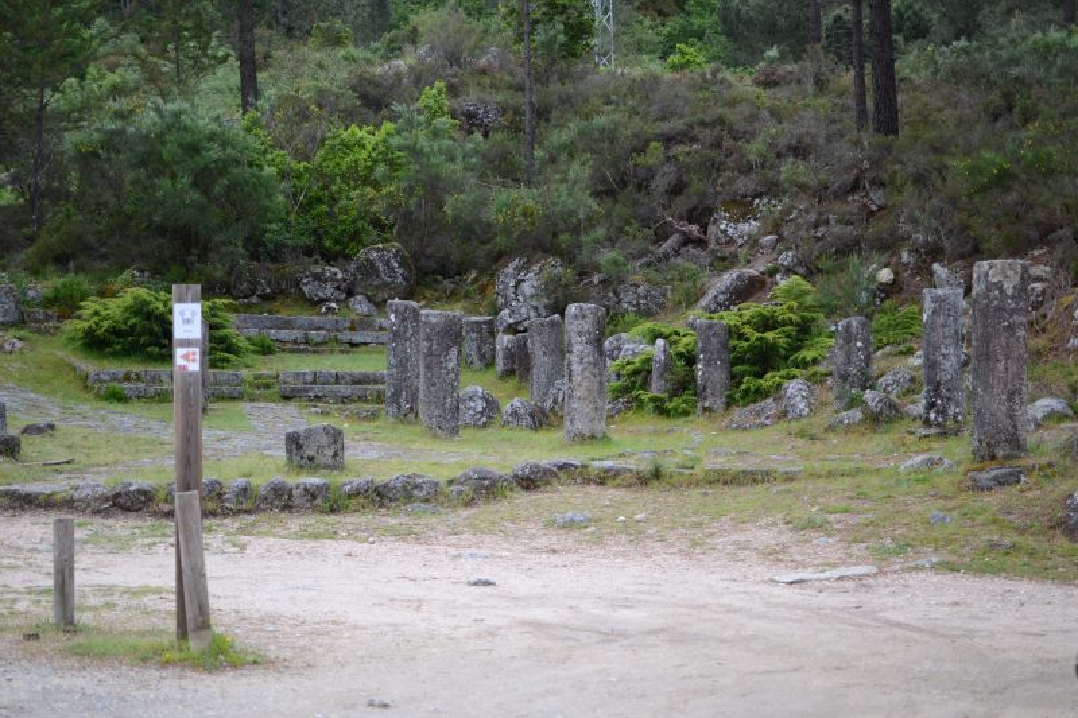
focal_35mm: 52
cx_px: 539
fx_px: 1572
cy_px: 359
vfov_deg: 25.7
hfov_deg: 37.9
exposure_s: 1/640
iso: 100
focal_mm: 35
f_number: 1.8
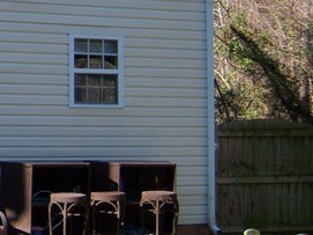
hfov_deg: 13.2
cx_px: -239
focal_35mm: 136
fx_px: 1229
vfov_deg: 10.7
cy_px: -47
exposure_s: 1/500
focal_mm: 7.5
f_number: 2.8
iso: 80
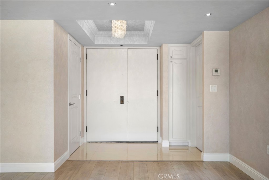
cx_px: 134
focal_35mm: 30
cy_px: 90
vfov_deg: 43.6
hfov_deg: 61.9
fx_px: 224
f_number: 8
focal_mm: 30
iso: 125
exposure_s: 1/2.5
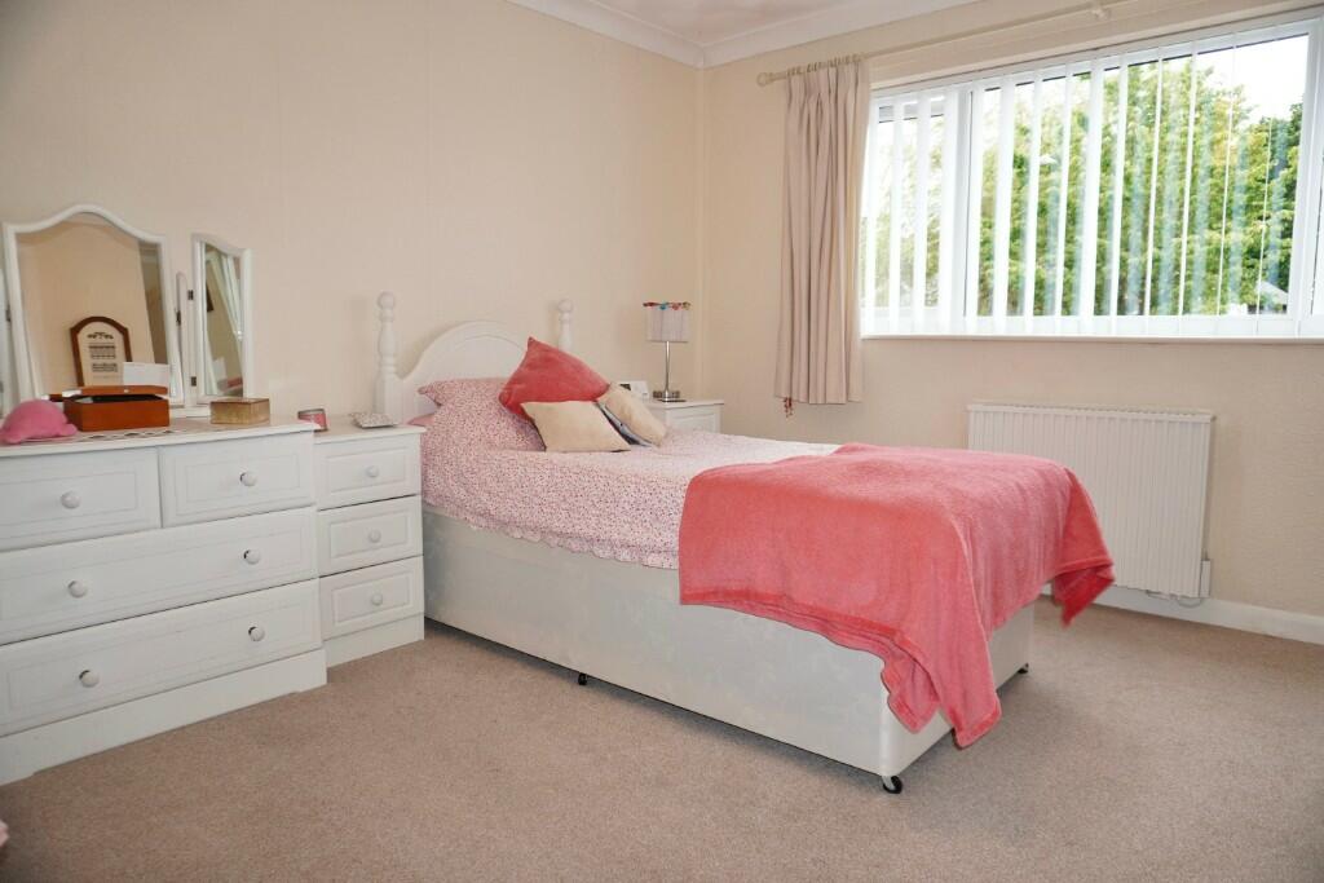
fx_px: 883
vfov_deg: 53.1
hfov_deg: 73.7
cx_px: 662
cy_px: 442
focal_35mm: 24
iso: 500
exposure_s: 1/125
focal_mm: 16
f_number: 3.5
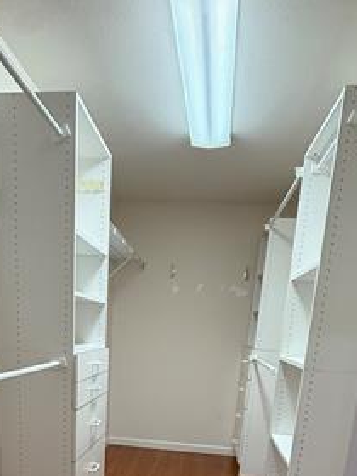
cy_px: 427
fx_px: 413
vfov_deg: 52.8
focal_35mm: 30
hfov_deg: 46.5
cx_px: 141
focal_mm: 2.22
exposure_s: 1/120
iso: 320
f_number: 2.2
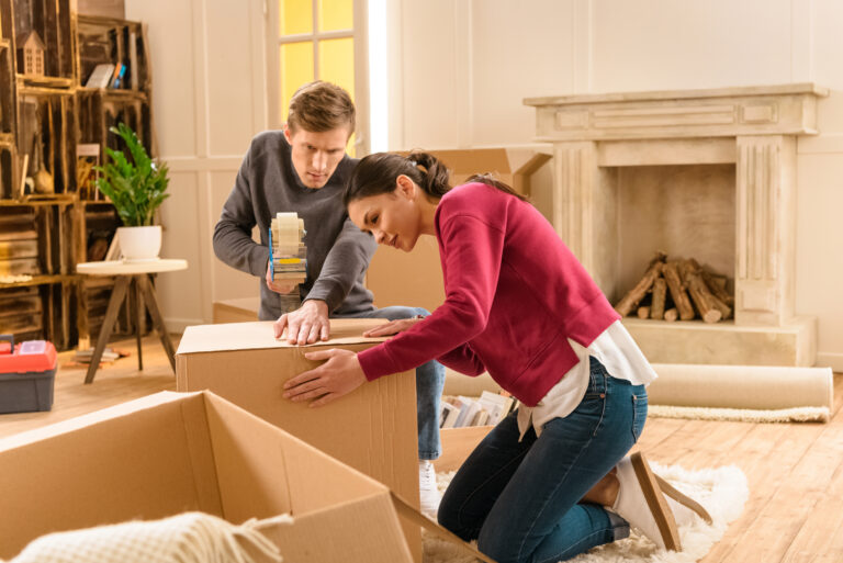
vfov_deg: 28.1
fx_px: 1125
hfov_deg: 41.1
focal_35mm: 48
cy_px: 282
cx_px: 422
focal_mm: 48
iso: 400
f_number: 4
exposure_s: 1/200
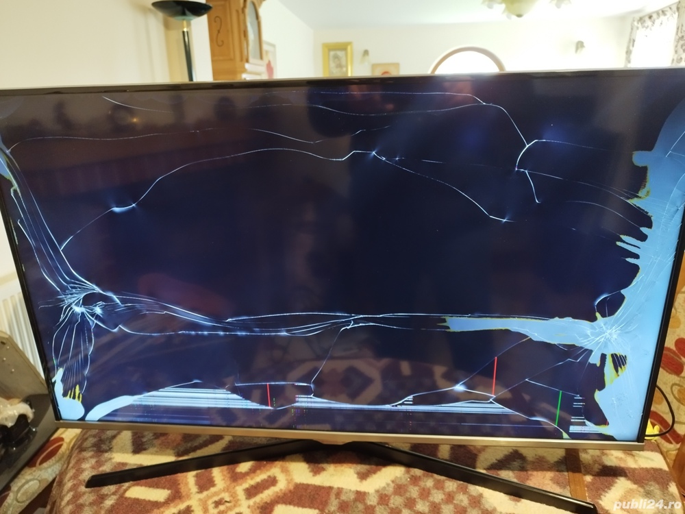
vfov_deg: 56.8
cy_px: 257
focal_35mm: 24
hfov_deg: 71.6
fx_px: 475
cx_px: 342
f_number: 1.89
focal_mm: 5.89
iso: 600
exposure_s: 1/20
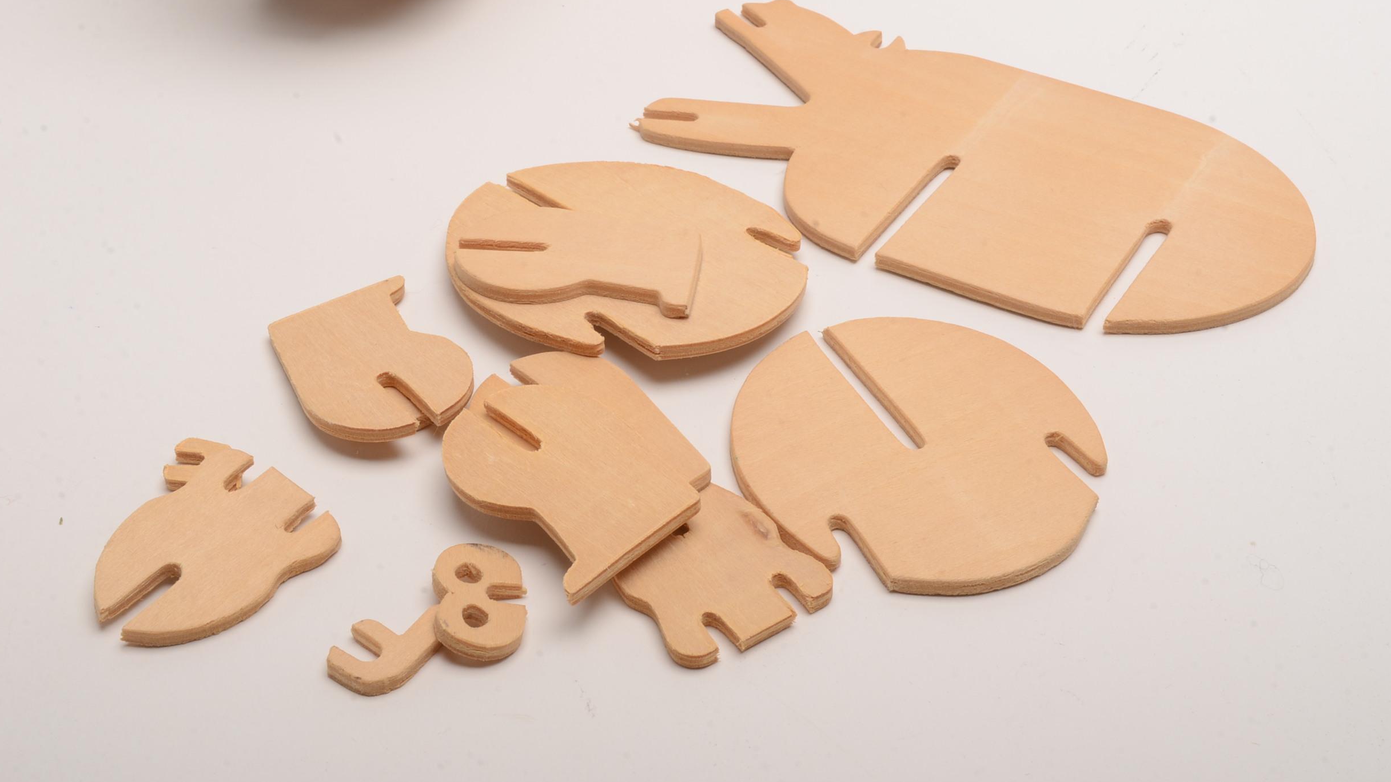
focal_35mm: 54
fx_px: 1992
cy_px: 370
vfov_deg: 22.2
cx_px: 689
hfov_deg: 38.5
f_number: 25
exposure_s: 1/200
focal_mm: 34
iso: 100
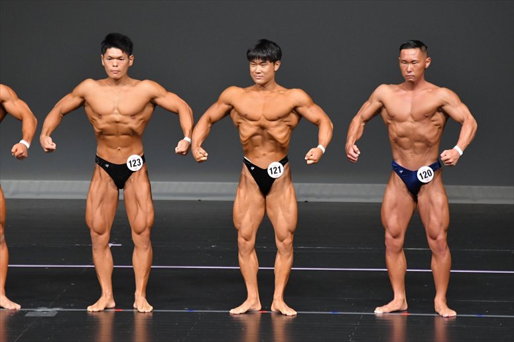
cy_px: 171
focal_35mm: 345
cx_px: 257
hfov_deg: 6.0
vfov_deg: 4.0
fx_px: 4923
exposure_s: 1/400
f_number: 5.6
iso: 4000
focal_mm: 230
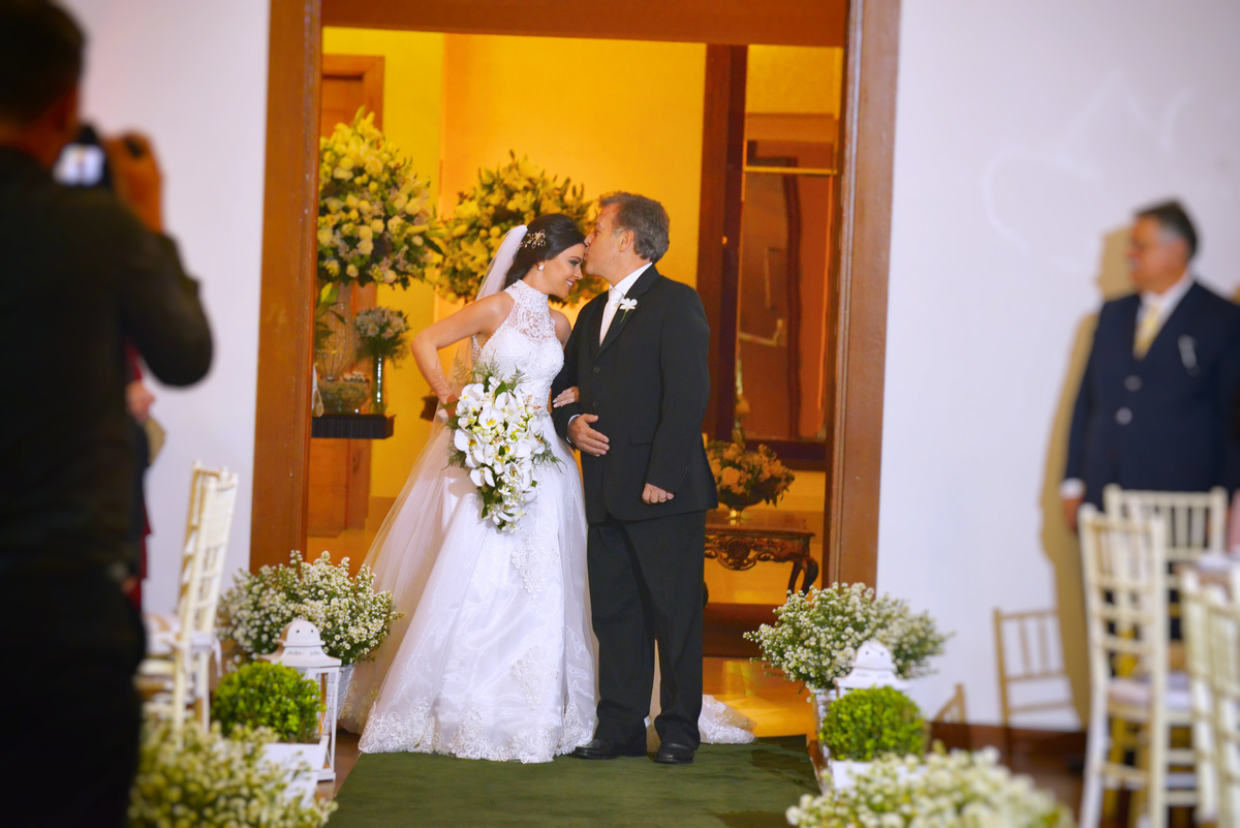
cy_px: 414
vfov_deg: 10.2
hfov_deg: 15.2
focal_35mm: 135
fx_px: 4651
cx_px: 620
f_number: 5
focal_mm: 135
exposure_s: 1/125
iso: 1250
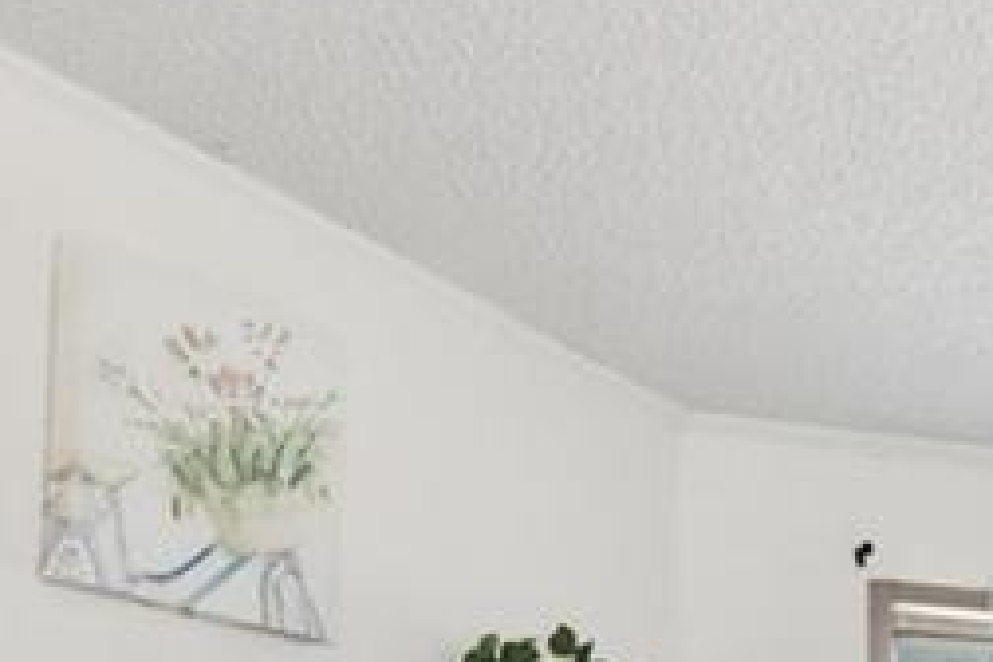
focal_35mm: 89
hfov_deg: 18.4
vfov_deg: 14.2
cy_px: 1036
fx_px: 2455
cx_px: 1734
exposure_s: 1/2500
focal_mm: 14
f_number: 8
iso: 400
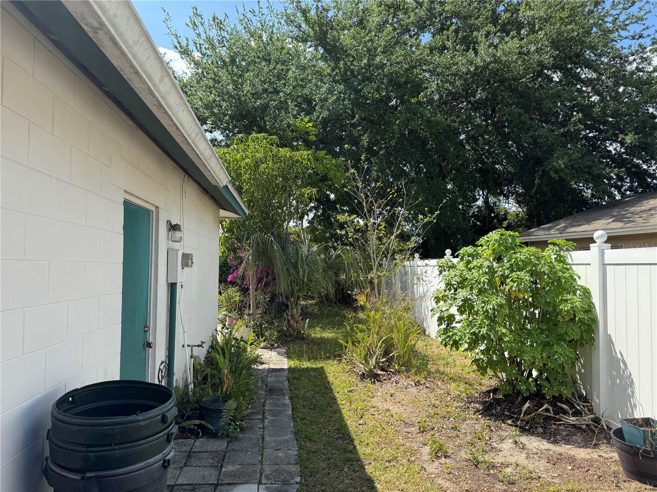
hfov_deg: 71.6
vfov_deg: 56.8
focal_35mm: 24
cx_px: 328
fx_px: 456
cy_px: 246
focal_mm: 6.76
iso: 80
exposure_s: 1/2105
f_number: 1.78
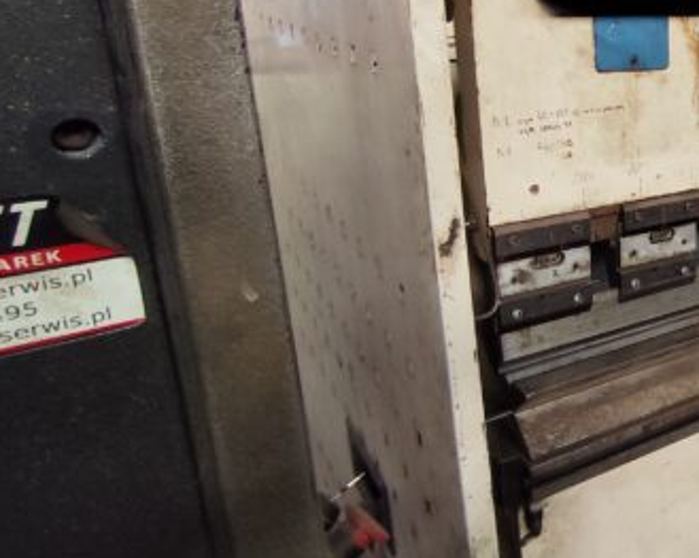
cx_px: 826
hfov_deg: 37.2
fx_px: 786
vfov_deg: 38.7
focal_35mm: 38
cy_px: 185
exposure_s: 1/100
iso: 50
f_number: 2.2
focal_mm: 1.65
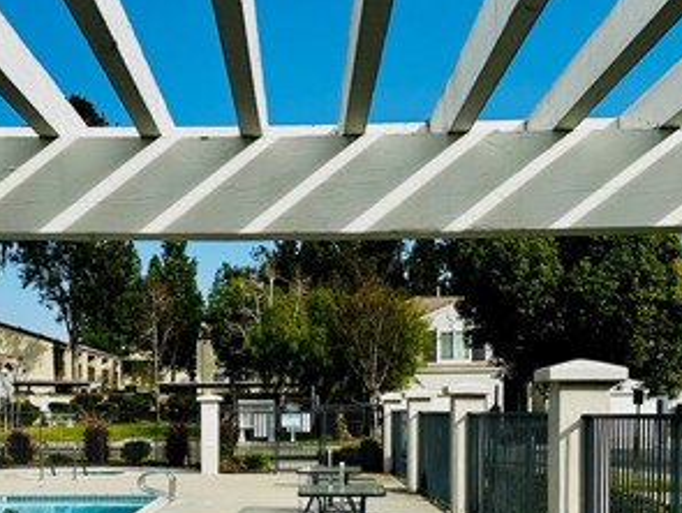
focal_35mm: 52
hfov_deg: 36.7
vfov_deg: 27.3
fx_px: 1026
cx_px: 294
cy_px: 434
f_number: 1.78
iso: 80
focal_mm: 6.86
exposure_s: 1/5000
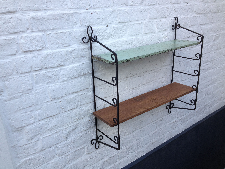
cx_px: 112
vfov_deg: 40.7
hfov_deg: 52.6
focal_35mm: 35
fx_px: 227
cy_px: 84
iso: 50
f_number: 2.4
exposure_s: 1/330
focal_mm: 4.28
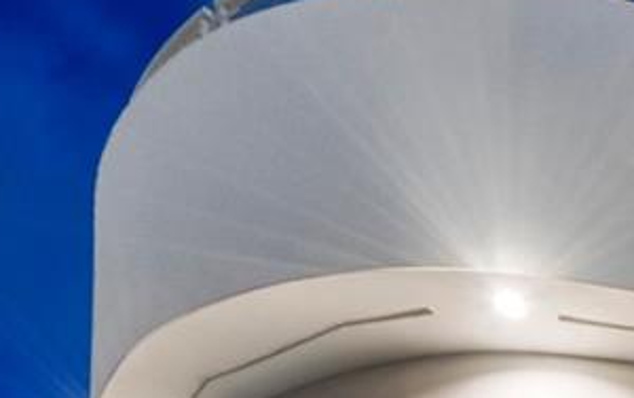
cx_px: 1150
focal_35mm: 76
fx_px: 1314
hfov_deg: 19.8
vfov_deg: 12.3
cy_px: 1045
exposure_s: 3
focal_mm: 14
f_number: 8
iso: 400
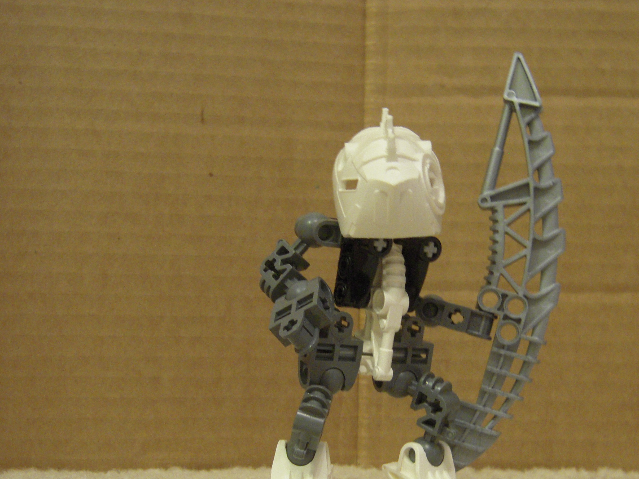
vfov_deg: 26.0
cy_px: 321
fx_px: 1034
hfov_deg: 34.3
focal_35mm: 56
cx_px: 375
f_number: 3
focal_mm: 6.5
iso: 400
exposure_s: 1/10
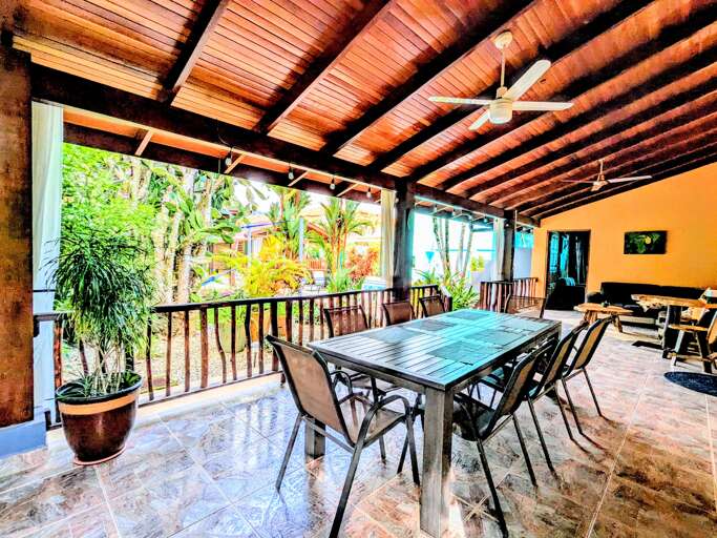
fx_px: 331
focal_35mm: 16
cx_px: 358
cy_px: 269
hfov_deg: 94.5
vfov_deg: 78.1
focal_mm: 2.35
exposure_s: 1/239
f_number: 2.2
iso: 53
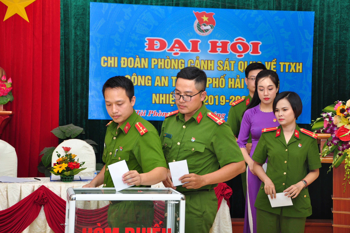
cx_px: 175
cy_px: 116
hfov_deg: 27.0
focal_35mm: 75
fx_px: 728
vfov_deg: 18.1
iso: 500
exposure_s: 1/200
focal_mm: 50
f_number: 5
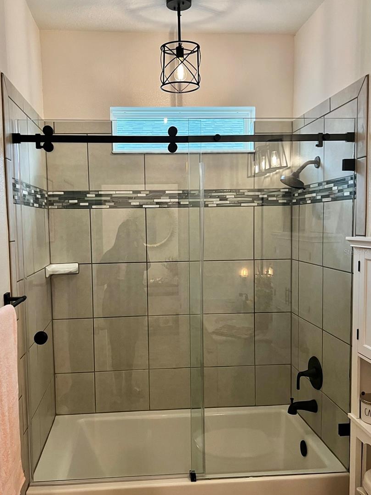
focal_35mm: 29
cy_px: 252
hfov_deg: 48.2
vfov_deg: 61.7
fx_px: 414
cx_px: 170
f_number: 1.5
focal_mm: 5.7
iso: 100
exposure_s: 1/60
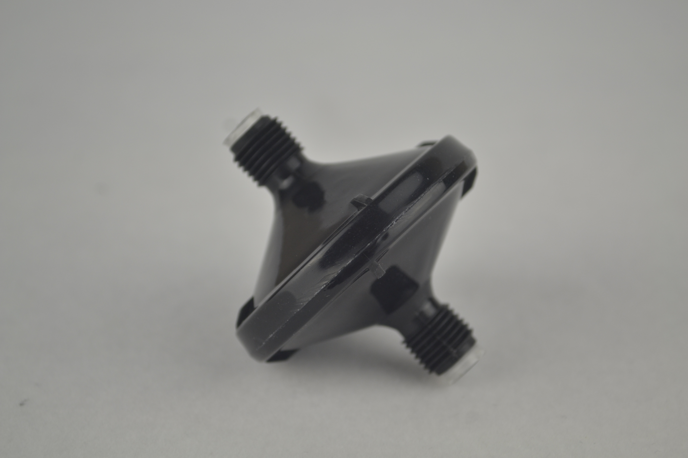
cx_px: 344
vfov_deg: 16.6
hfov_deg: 24.6
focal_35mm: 82
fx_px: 1577
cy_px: 229
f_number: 5.6
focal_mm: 55
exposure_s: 1/100
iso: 200
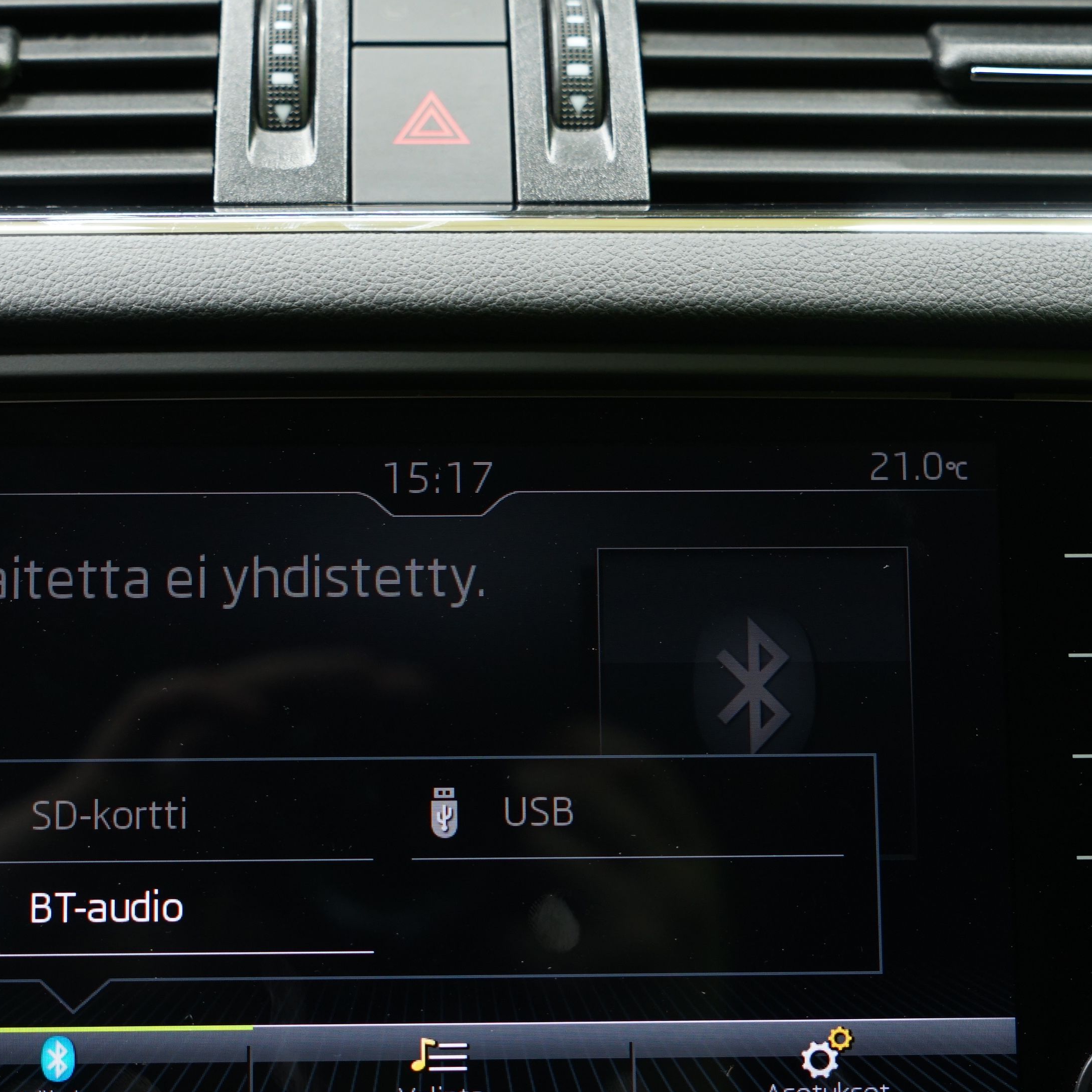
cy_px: 601
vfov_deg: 28.6
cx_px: 438
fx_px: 2141
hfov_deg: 28.5
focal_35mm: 60
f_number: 4.5
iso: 800
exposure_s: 1/20
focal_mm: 39
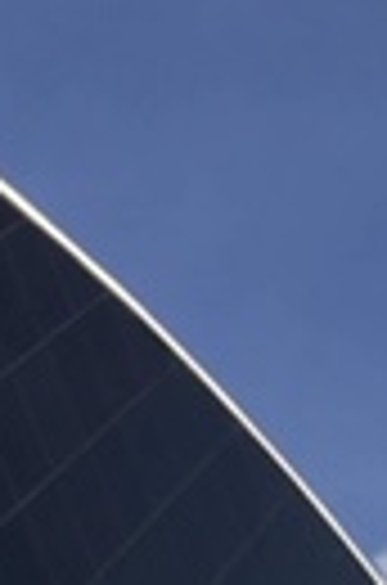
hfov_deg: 9.0
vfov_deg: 11.7
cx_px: -94
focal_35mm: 149
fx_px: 2415
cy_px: 1318
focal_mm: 4.15
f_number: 2.2
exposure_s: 1/1374
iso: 25
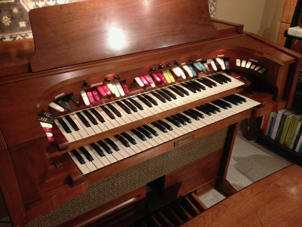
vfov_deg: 40.7
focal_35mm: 35
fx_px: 305
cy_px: 114
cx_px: 151
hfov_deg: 52.6
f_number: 2.4
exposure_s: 1/15
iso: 400
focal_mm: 4.3
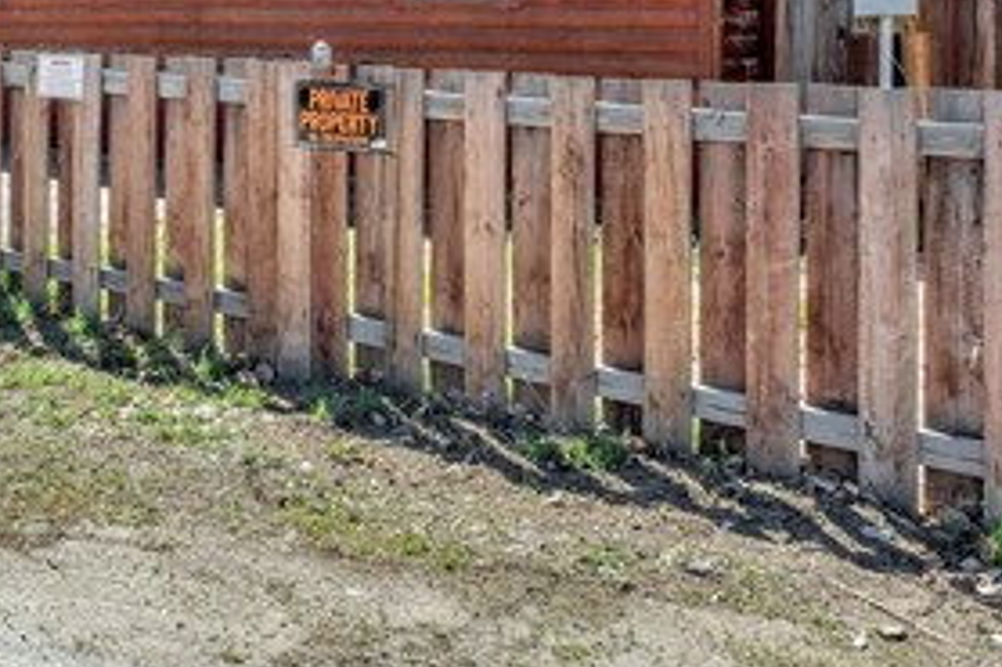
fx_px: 1318
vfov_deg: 26.6
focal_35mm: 47
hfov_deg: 38.3
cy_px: -25
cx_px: 68
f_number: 11
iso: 100
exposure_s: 1/100
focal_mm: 20.6
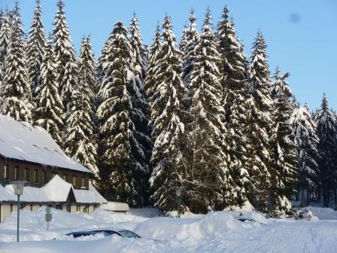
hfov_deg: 24.1
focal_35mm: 81
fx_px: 789
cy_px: 126
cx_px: 168
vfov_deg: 18.2
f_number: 5
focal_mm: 14.5
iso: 80
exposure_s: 1/160
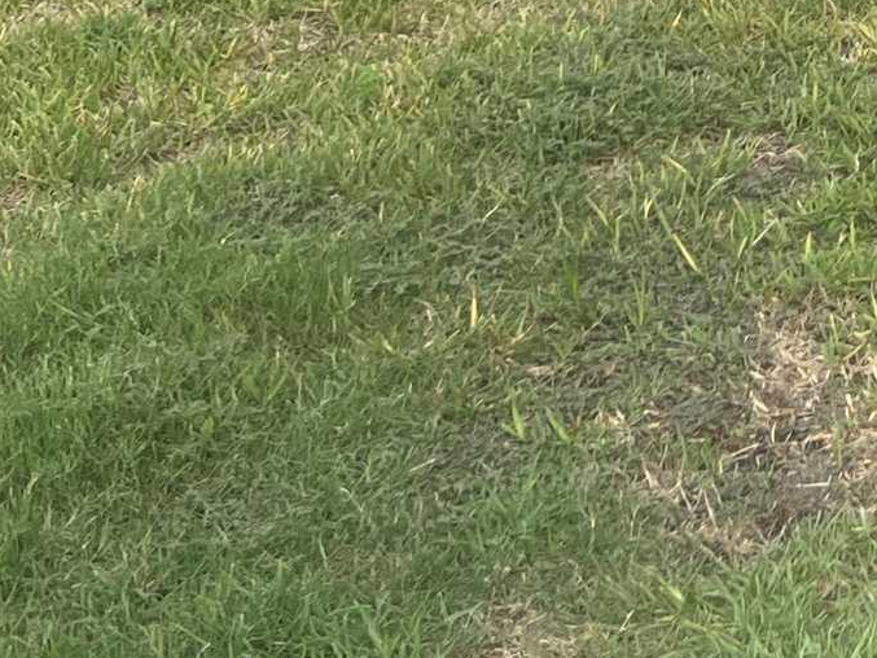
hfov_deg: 15.1
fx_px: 2990
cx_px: 1407
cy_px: -671
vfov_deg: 11.3
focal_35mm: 118
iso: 50
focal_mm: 5.7
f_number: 1.5
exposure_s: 1/2457
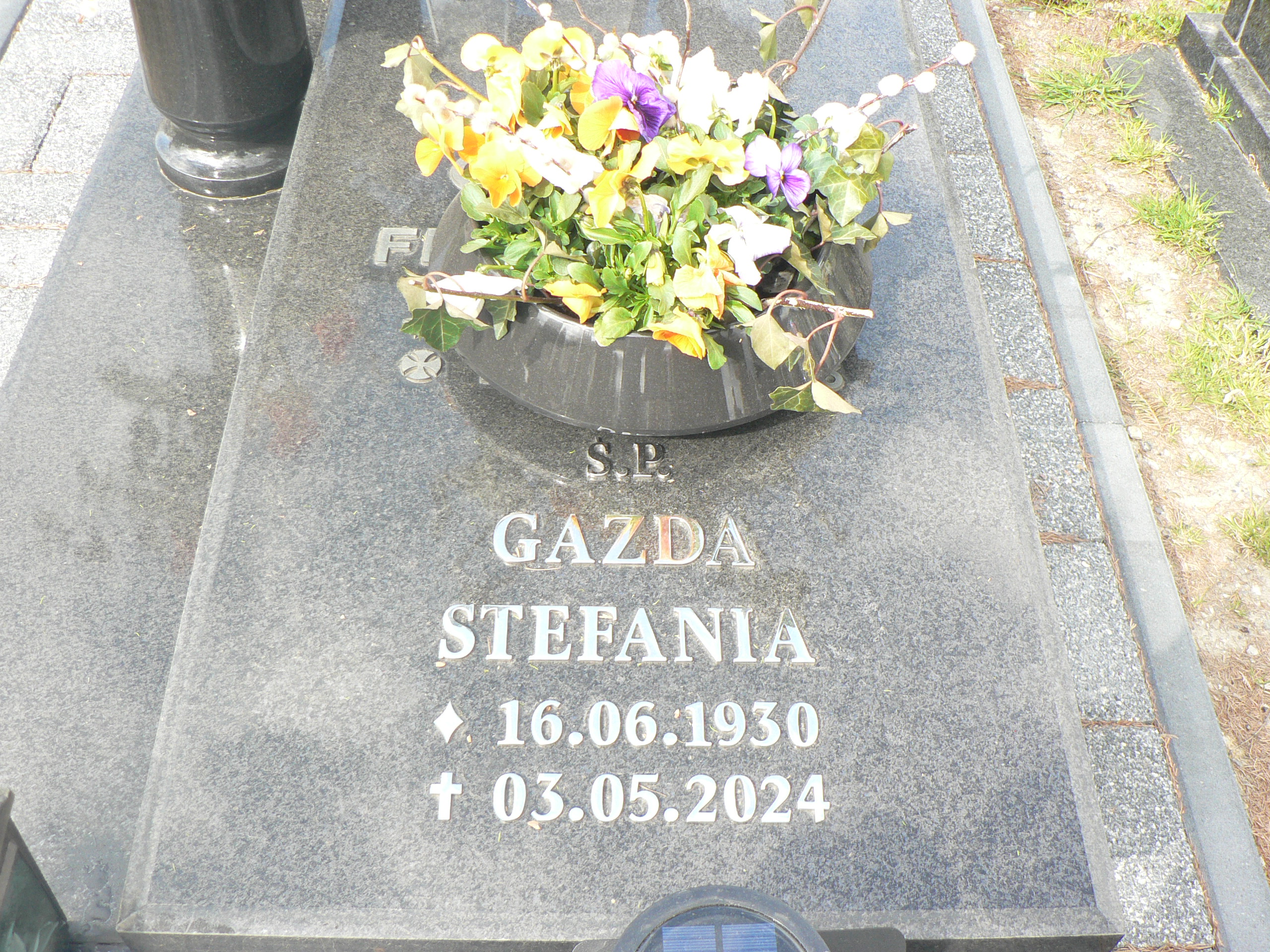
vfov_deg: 39.7
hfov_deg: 51.4
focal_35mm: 36
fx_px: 1321
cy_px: 476
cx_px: 635
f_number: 2.8
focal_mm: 6
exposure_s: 1/160
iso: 100
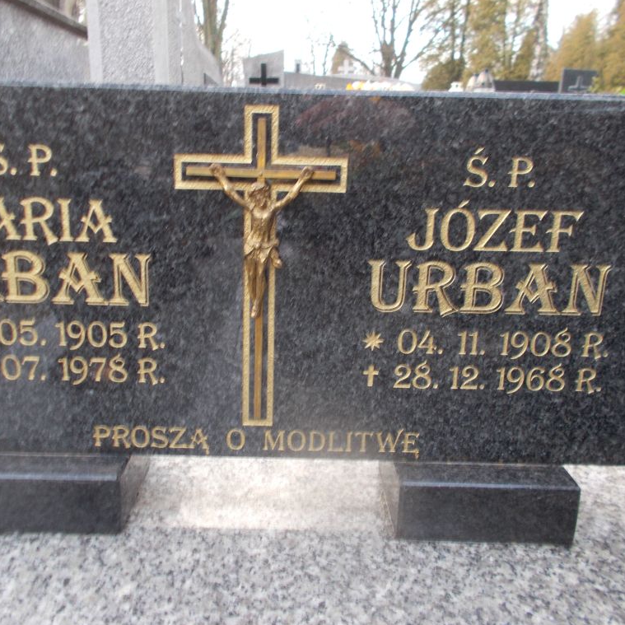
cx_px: 287
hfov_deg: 52.5
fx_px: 633
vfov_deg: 52.5
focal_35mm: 31
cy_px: 311
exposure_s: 1/25
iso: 100
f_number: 3.2
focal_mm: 4.6
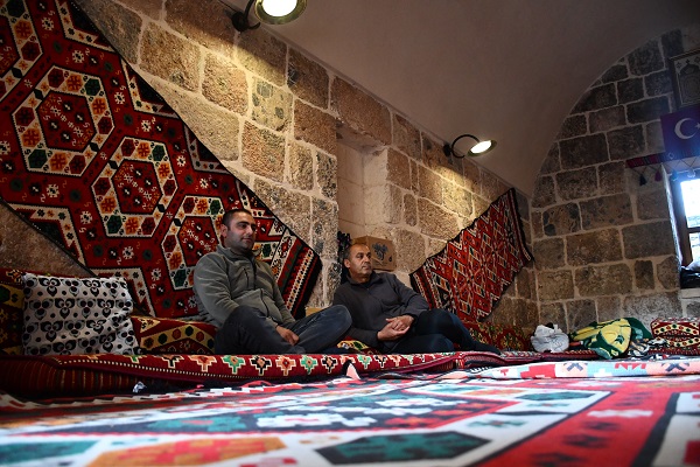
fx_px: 525
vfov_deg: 47.9
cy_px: 234
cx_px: 350
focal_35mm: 27
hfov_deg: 67.4
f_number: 3.5
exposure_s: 1/80
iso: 3200
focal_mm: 18
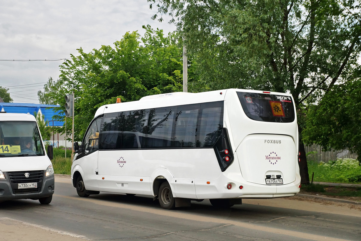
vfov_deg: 22.6
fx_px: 602
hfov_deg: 33.4
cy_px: 120
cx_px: 180
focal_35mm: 60
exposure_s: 1/800
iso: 400
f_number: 5.6
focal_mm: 40
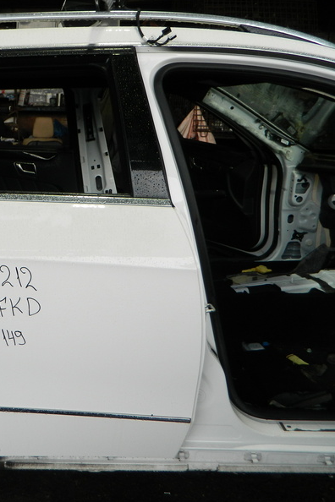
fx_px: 489
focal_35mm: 35
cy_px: 251
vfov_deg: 54.4
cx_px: 2
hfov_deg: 34.5
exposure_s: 1/80
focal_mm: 4.5
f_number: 3.1
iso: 80
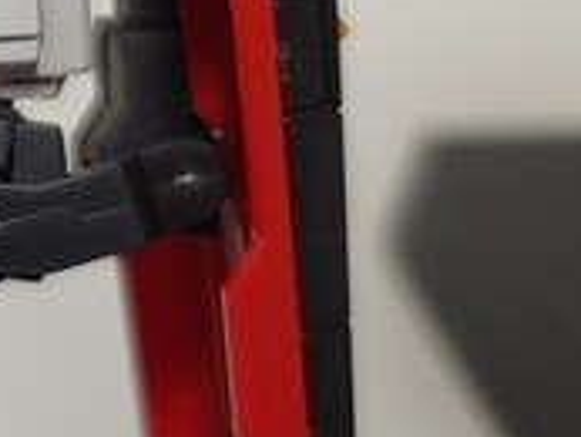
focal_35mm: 130
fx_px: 2183
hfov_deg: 13.4
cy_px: -281
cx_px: -521
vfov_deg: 10.9
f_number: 1.5
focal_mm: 4.23
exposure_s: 1/120
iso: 50
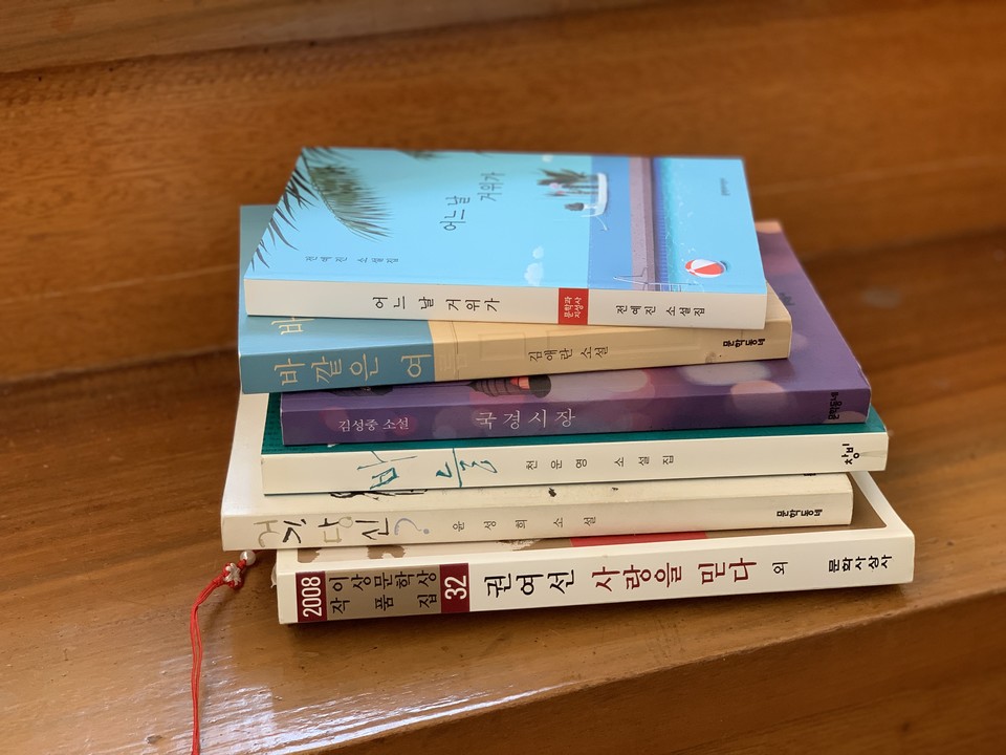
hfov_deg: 36.8
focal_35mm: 52
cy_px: 378
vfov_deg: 28.0
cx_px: 503
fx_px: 1511
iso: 64
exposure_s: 1/122
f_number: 2.4
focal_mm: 6
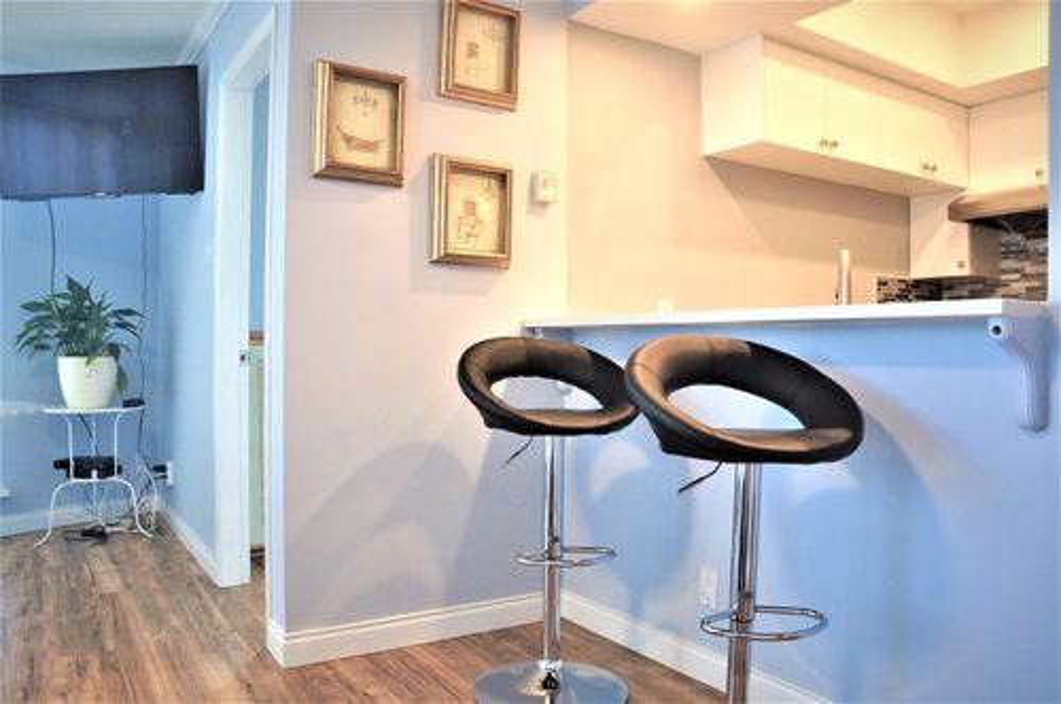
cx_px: 530
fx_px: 795
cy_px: 352
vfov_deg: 47.8
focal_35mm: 27
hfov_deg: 67.4
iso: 400
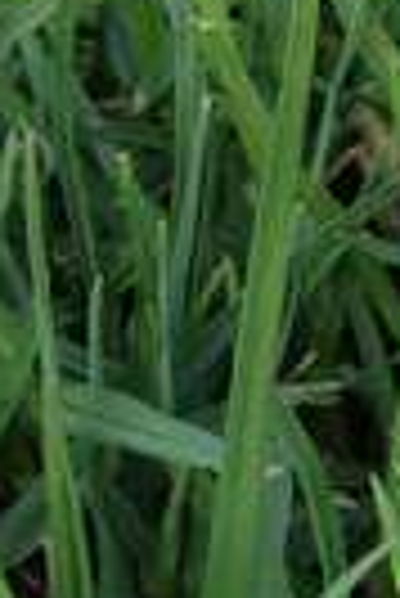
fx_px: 3424
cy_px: 58
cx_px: 1110
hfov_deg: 6.2
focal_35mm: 206
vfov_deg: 9.9
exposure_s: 1/143
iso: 50
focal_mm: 4.13
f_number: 2.4
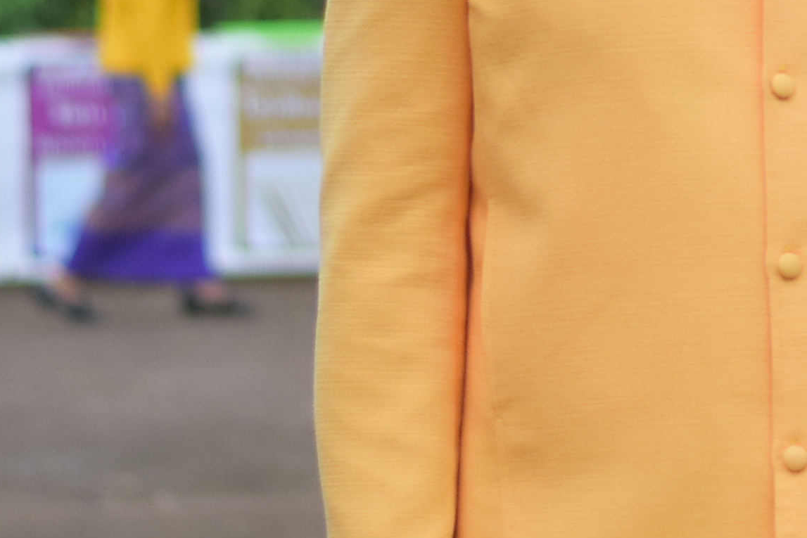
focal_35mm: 294
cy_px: -96
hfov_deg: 7.0
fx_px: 6591
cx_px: 987
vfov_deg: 4.7
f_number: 1.8
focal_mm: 50
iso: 400
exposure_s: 1/4000
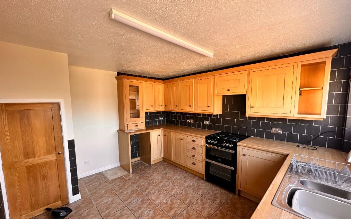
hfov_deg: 101.5
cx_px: 176
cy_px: 118
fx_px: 143
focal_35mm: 15
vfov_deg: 74.7
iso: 160
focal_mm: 2.22
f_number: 2.2
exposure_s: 1/99
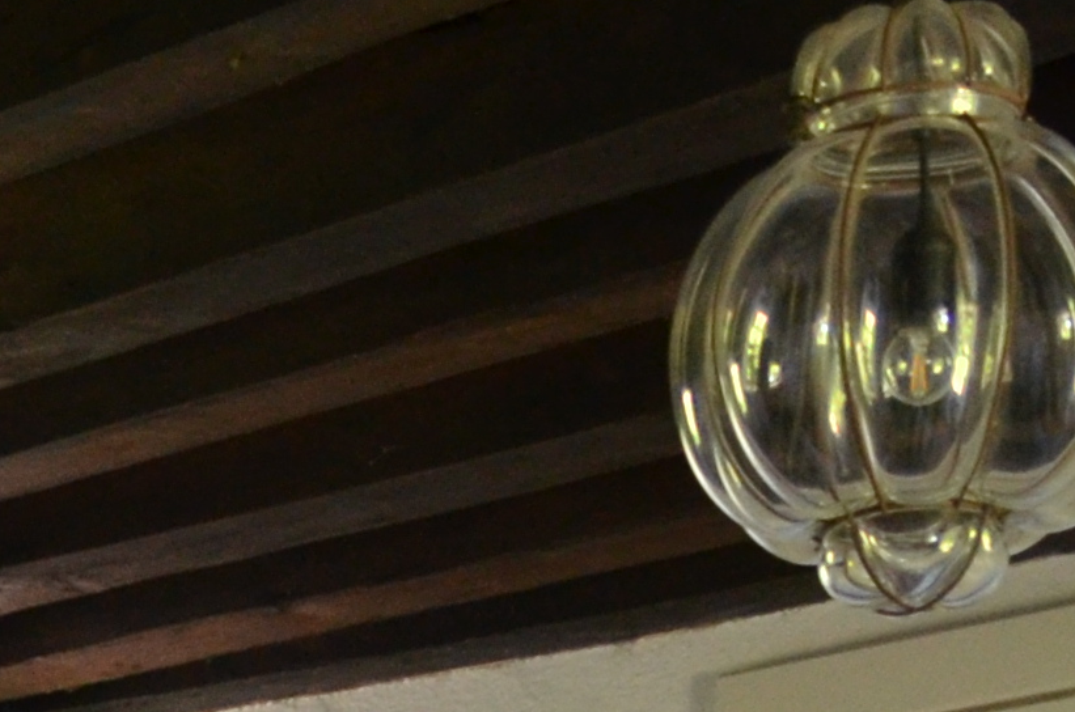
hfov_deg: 11.6
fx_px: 4828
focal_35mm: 162
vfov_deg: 7.6
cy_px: 2012
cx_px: -965
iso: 800
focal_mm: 18
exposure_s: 1/30
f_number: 3.5
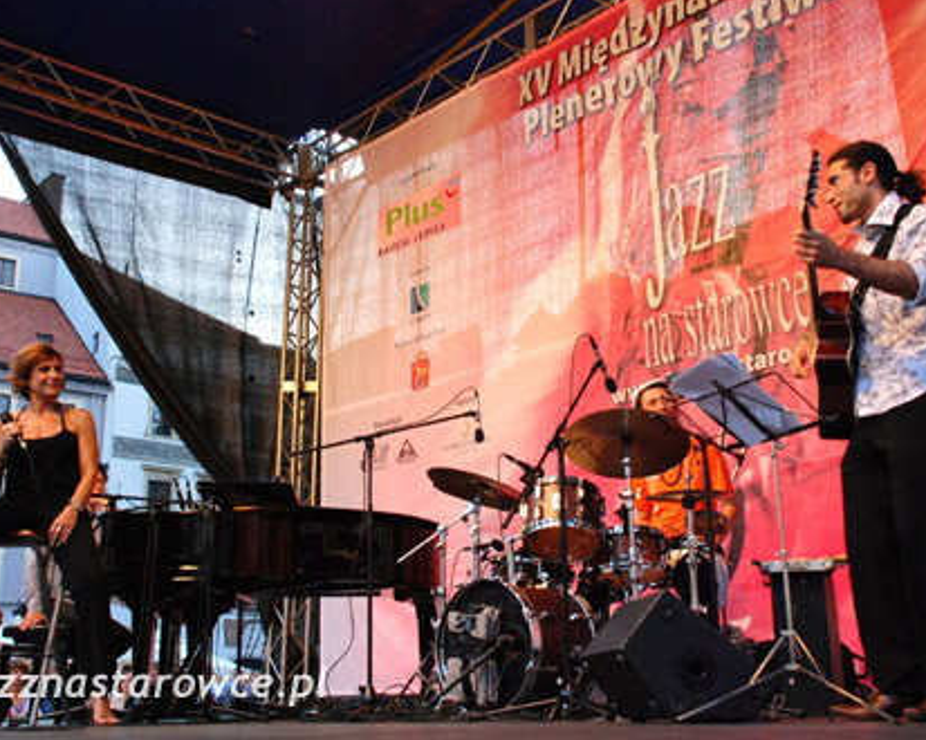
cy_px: 367
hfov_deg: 44.8
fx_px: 1123
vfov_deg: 36.5
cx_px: 453
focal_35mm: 41
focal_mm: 24
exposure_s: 1/80
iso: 1000
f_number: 4.5
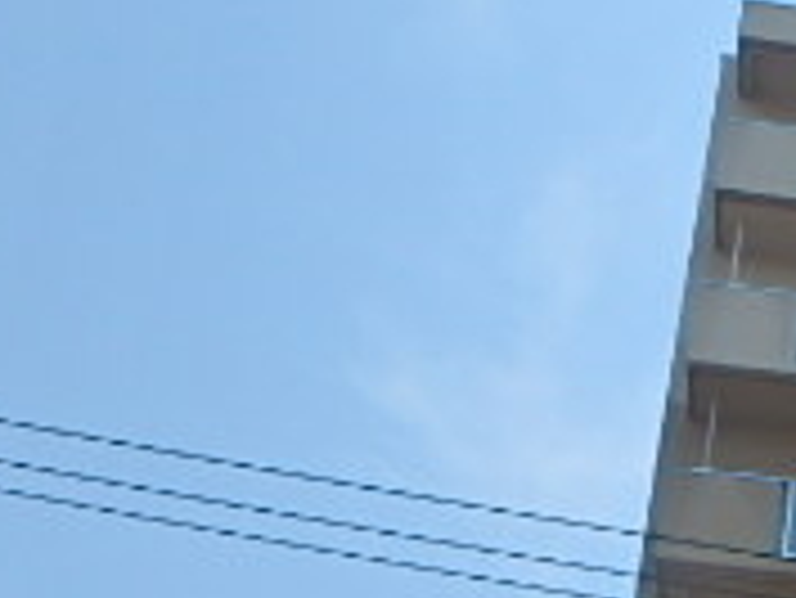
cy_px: 998
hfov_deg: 22.4
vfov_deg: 16.8
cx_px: 1088
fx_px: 1749
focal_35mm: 76
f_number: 6
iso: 125
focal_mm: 3.7
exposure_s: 1/800
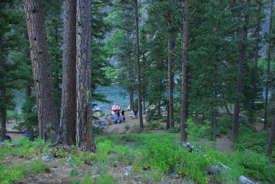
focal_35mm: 36
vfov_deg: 36.9
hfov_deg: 53.1
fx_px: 275
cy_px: 92
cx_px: 138
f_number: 4
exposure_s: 1/20
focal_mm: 24
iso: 400
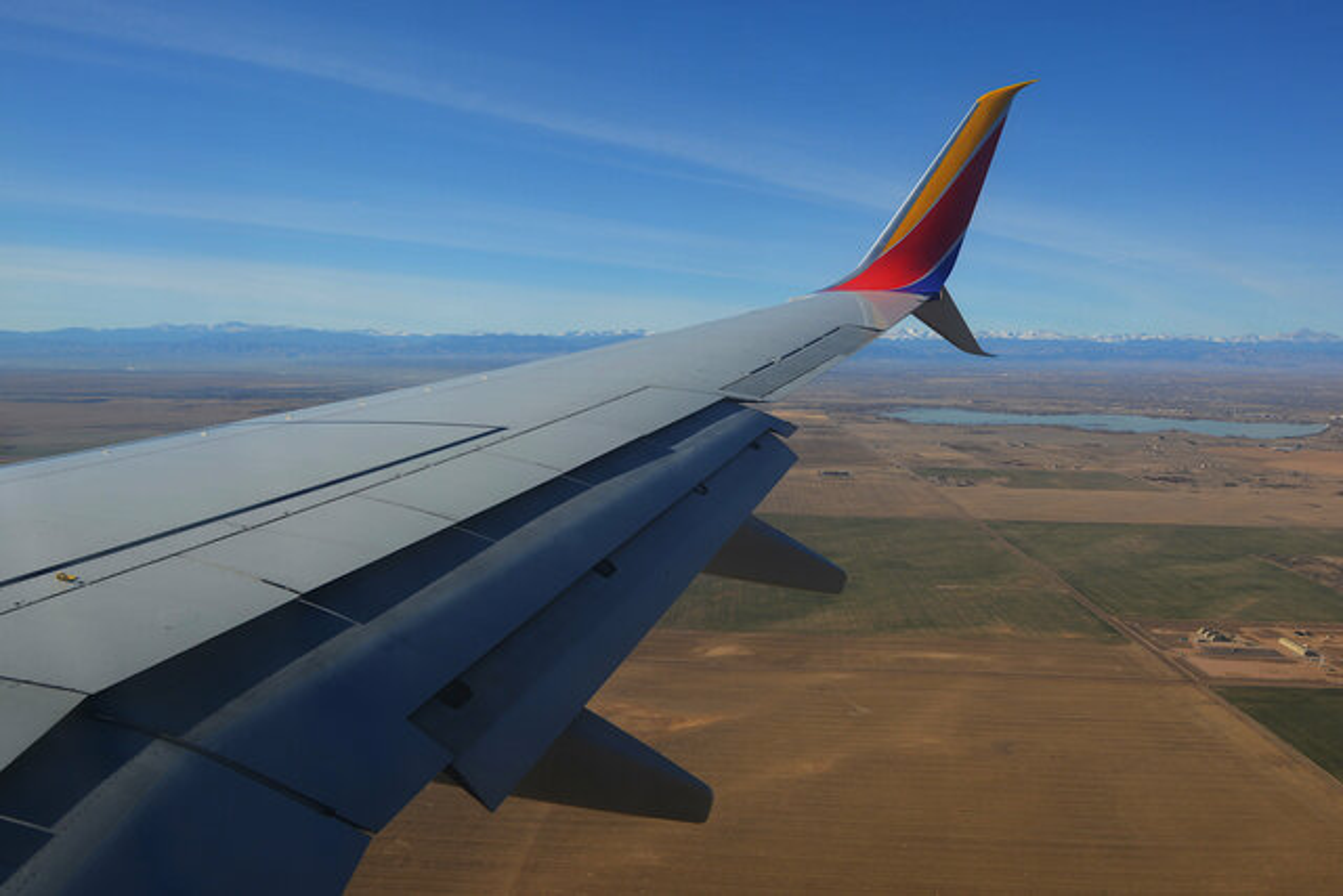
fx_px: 1119
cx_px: 672
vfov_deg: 43.6
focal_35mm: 30
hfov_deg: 61.9
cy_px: 448
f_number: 8
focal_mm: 20
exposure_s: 1/250
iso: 125
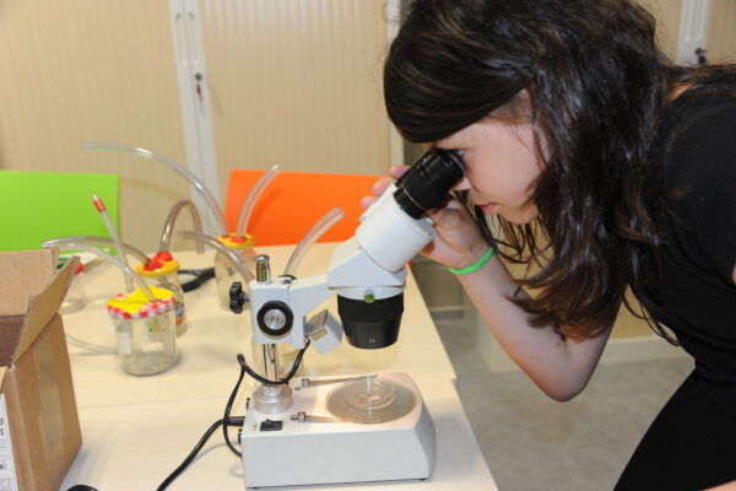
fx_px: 777
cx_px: 368
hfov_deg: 50.7
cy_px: 246
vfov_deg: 35.1
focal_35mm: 38
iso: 1600
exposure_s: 1/60
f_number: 5.6
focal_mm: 38
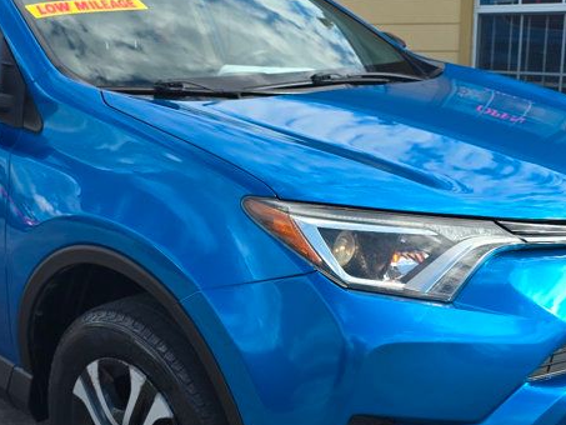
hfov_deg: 36.8
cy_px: 224
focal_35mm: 52
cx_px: 274
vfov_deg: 28.0
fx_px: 850
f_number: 1.7
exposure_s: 1/463
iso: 12
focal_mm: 6.3
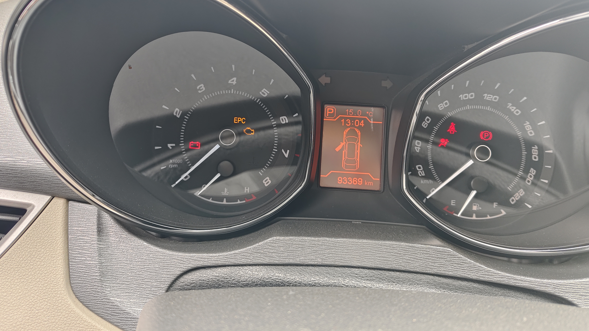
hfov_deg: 71.9
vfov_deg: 44.1
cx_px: 296
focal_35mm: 26
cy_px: 131
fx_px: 406
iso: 414
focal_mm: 5.56
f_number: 1.88
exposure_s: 1/100
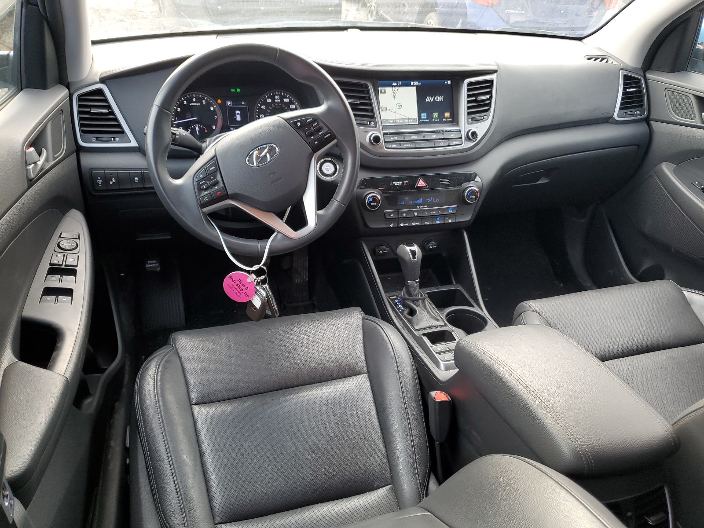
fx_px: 529
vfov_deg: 53.1
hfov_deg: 67.3
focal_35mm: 26
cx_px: 352
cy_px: 264
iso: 64
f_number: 1.5
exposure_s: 1/120
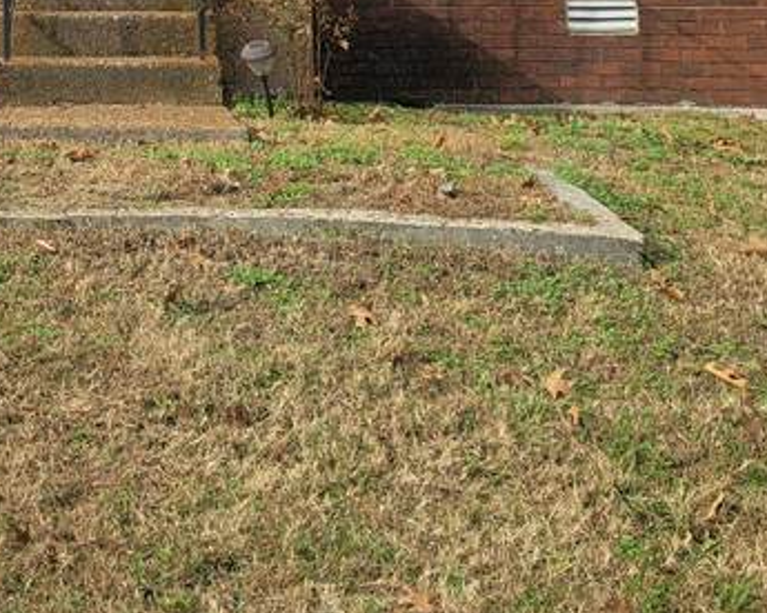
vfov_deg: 19.6
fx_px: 1544
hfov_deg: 27.0
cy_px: -304
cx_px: 91
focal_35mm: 68
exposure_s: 1/582
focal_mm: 7
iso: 20
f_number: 1.8
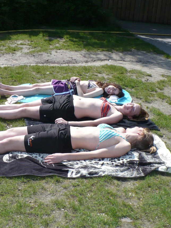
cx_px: 65
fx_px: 343
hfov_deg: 27.9
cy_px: 119
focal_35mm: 52
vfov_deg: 36.8
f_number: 2.8
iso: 100
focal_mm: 6.1
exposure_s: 1/1000
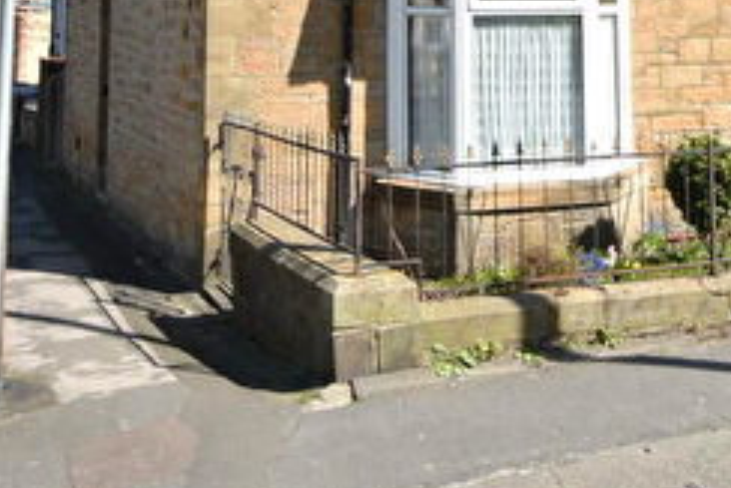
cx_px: 557
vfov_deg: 27.7
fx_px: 874
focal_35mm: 43
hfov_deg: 43.8
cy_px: -85
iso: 100
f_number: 8
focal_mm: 10
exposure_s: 1/200
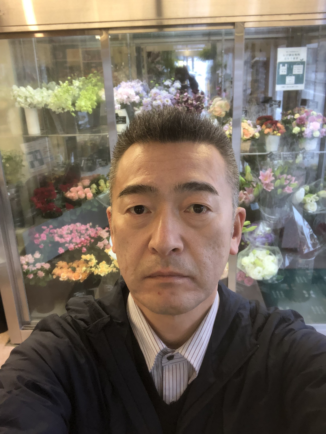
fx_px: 401
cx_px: 163
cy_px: 217
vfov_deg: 56.8
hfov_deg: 44.2
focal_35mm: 32
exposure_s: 1/60
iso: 80
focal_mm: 2.87
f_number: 2.2
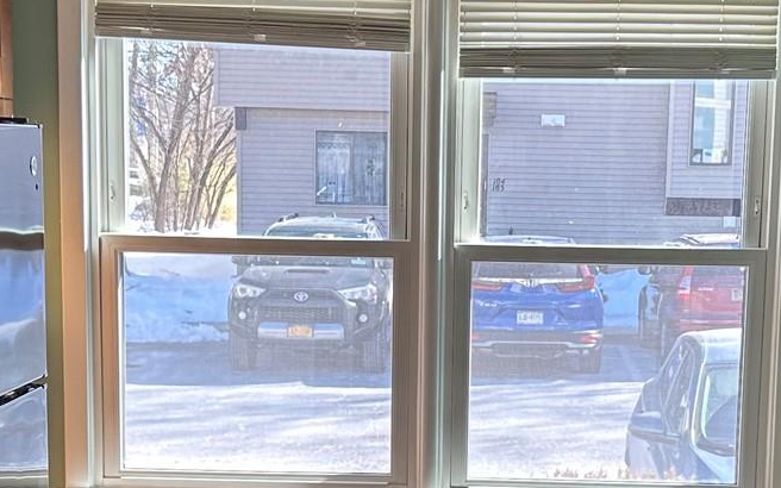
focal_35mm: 86
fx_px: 1830
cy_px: 433
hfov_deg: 24.1
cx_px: 451
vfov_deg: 15.0
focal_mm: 5.7
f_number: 1.5
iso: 40
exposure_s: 1/120
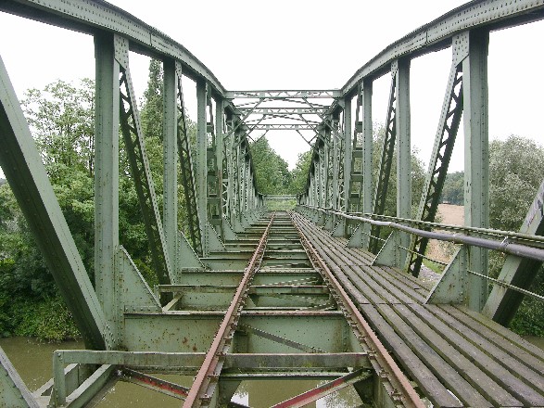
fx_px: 550
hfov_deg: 52.6
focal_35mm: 35
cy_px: 204
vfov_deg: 40.7
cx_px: 272
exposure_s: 1/44.1
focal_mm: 8.9
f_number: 5
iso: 50
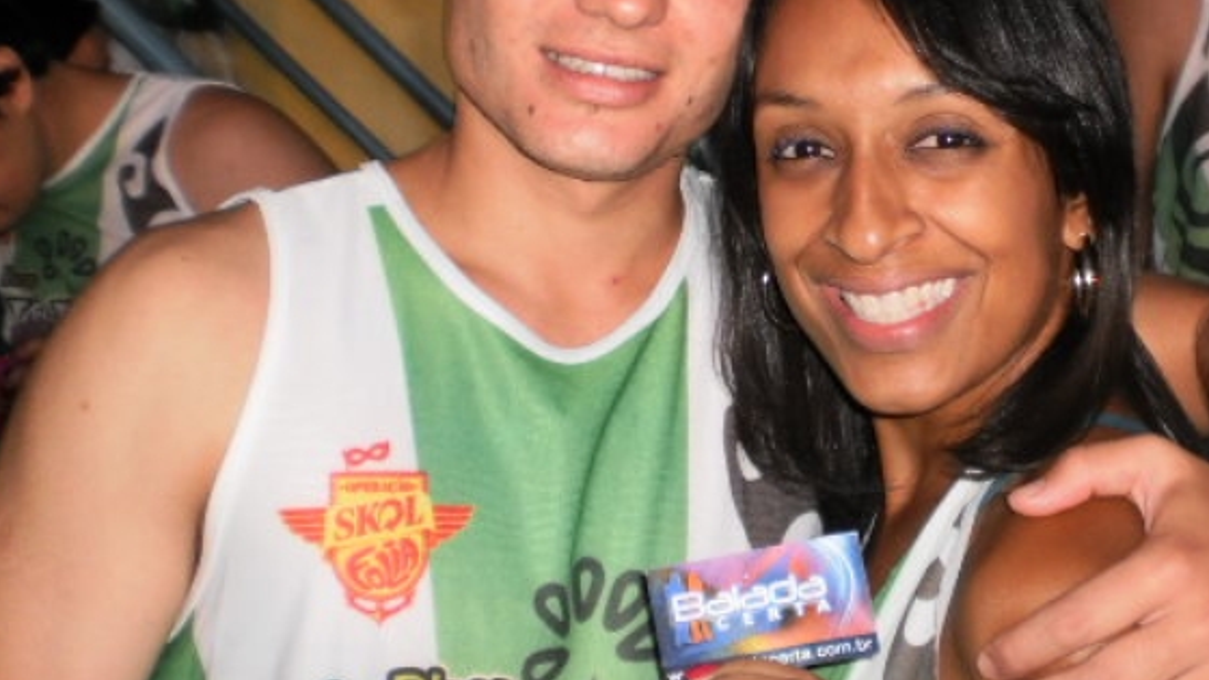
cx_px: 786
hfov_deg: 36.9
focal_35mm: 56
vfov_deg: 21.2
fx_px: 1795
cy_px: 125
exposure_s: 1/30
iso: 125
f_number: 3.1
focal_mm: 6.3
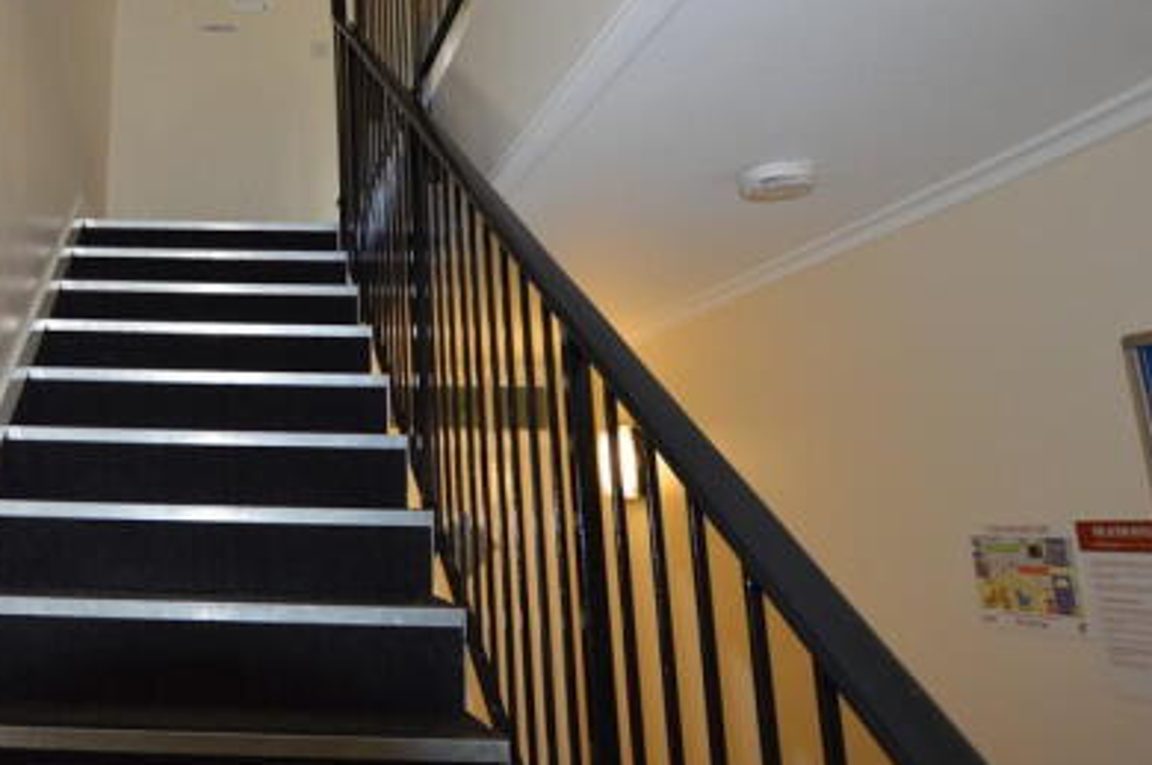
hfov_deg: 52.8
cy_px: 233
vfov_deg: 39.4
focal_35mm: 33
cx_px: 192
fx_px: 1050
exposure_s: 1/60
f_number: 4
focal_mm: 13
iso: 400
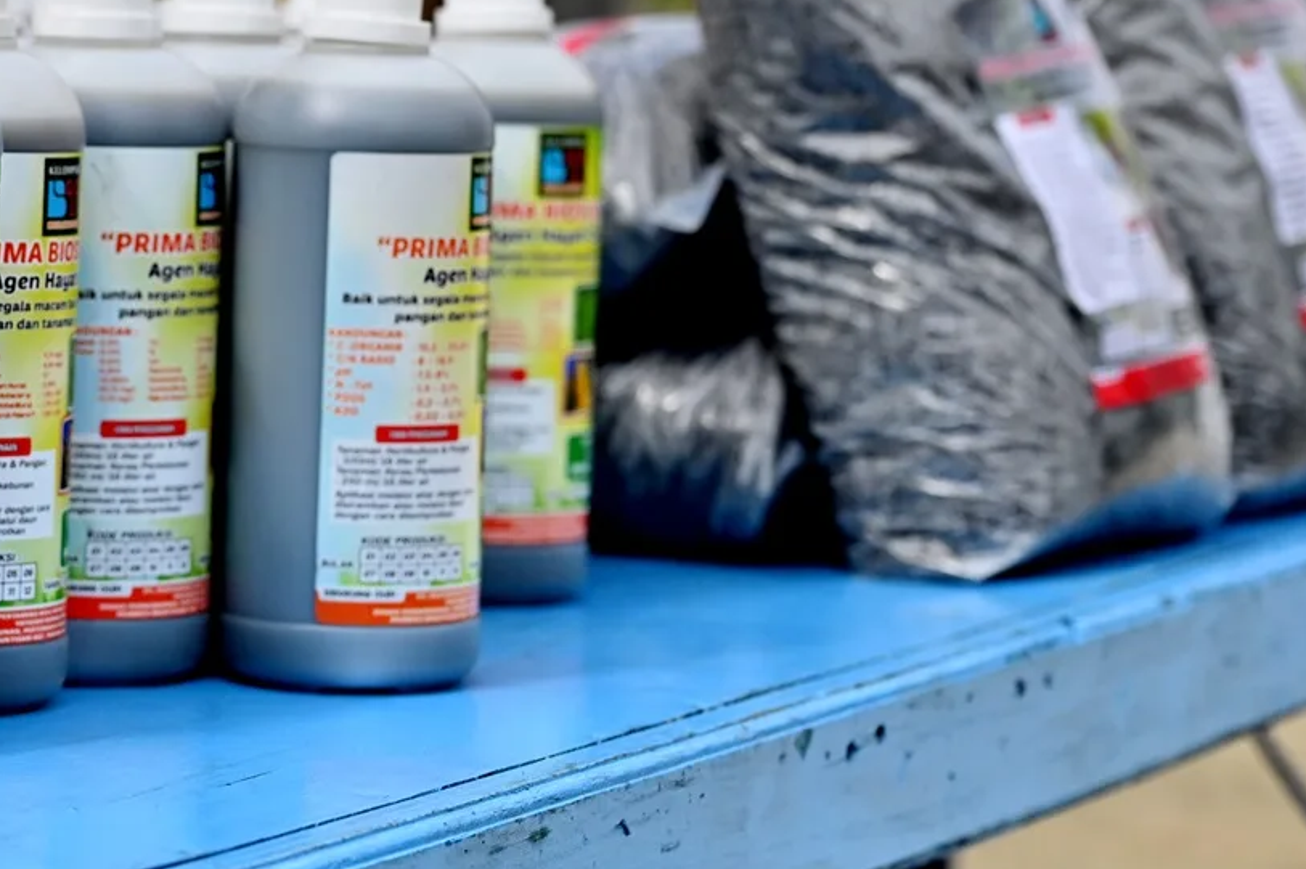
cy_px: 328
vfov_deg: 10.4
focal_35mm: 132
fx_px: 4786
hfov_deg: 15.4
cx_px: 173
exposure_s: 1/8000
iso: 800
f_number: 4
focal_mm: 71
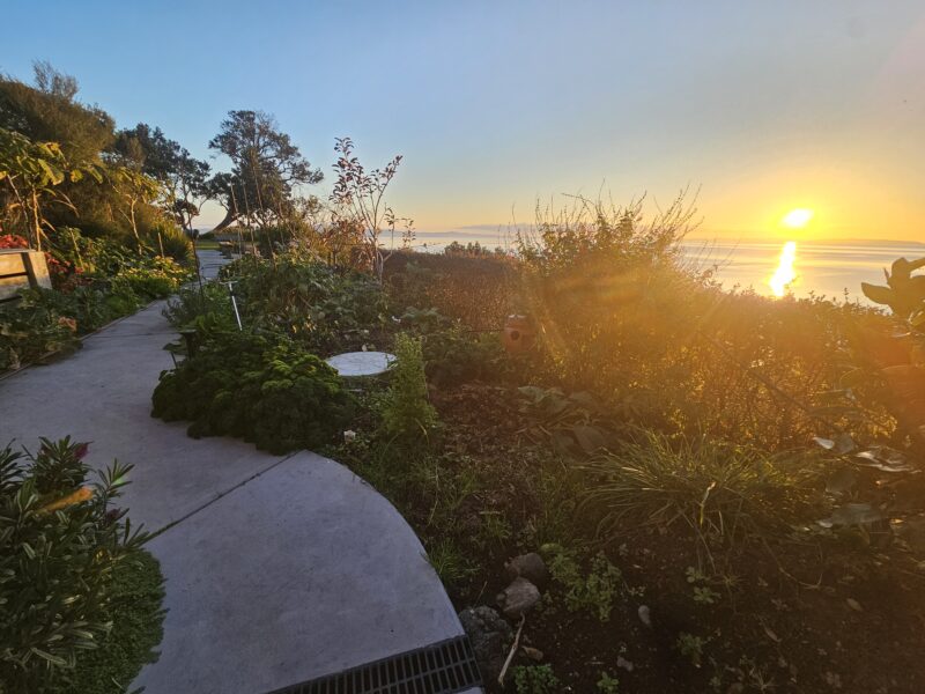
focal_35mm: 13
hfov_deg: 106.2
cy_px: 347
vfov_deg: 89.9
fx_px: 347
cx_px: 462
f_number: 2.2
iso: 50
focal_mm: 2.2
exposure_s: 1/360
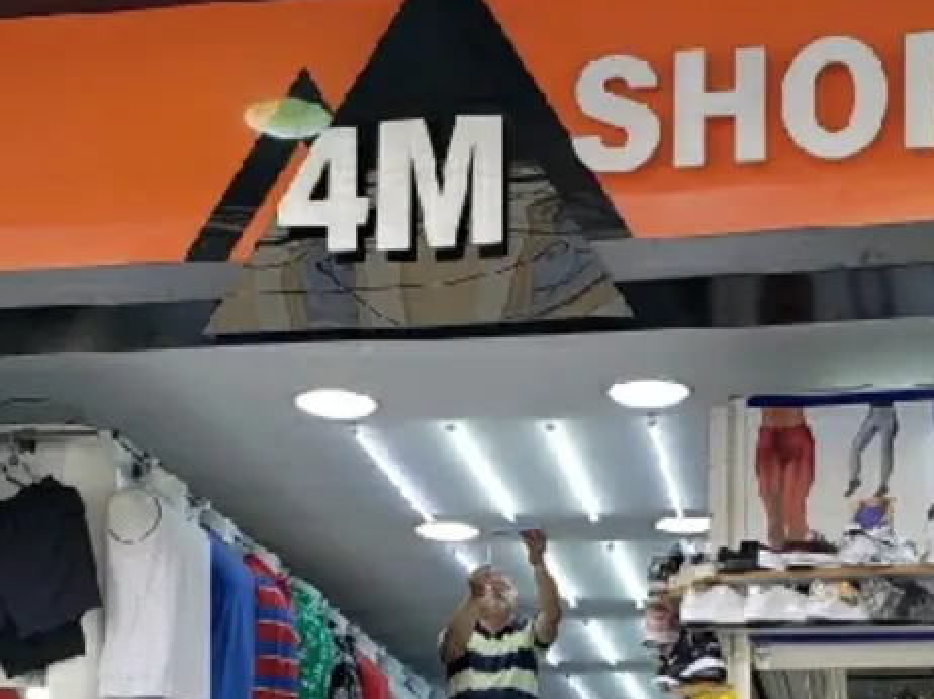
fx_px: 1753
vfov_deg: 21.8
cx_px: 552
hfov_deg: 29.8
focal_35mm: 65
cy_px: 693
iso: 50
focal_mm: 4.3
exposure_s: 1/125
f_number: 2.4
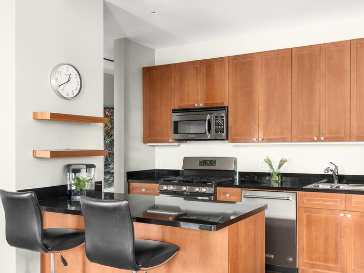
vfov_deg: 40.6
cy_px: 148
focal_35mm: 35
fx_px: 368
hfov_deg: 52.5
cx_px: 201
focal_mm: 17
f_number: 11
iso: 320
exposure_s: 1/2
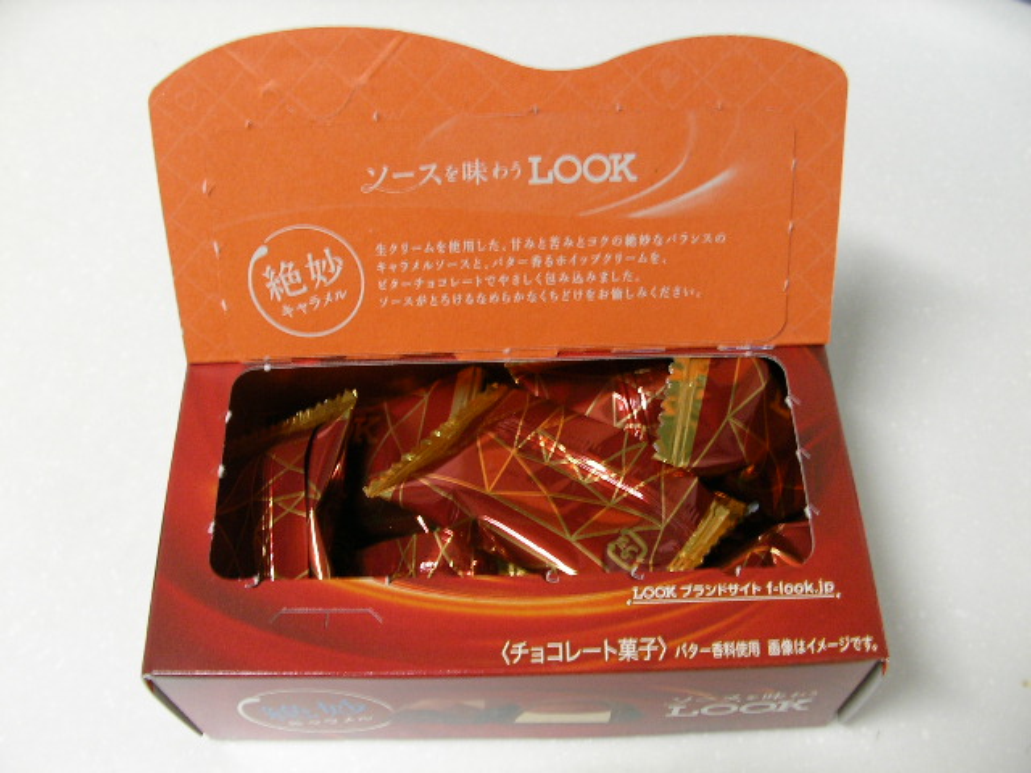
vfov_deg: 37.7
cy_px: 386
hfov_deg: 49.0
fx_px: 1132
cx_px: 516
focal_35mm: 38
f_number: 3.5
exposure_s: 1/9.5
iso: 100
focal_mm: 5.8
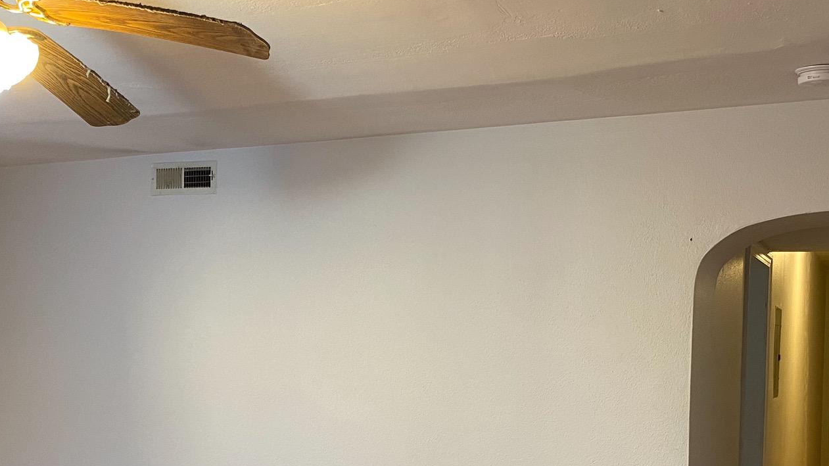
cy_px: 442
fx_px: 1011
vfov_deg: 25.0
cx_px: 458
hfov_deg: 44.5
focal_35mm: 46
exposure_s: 1/60
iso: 125
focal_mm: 4.25
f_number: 1.8
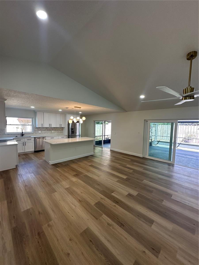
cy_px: 132
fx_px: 107
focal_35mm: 14
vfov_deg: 102.1
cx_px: 100
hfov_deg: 85.7
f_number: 2.2
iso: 125
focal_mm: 2.22
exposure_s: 1/99
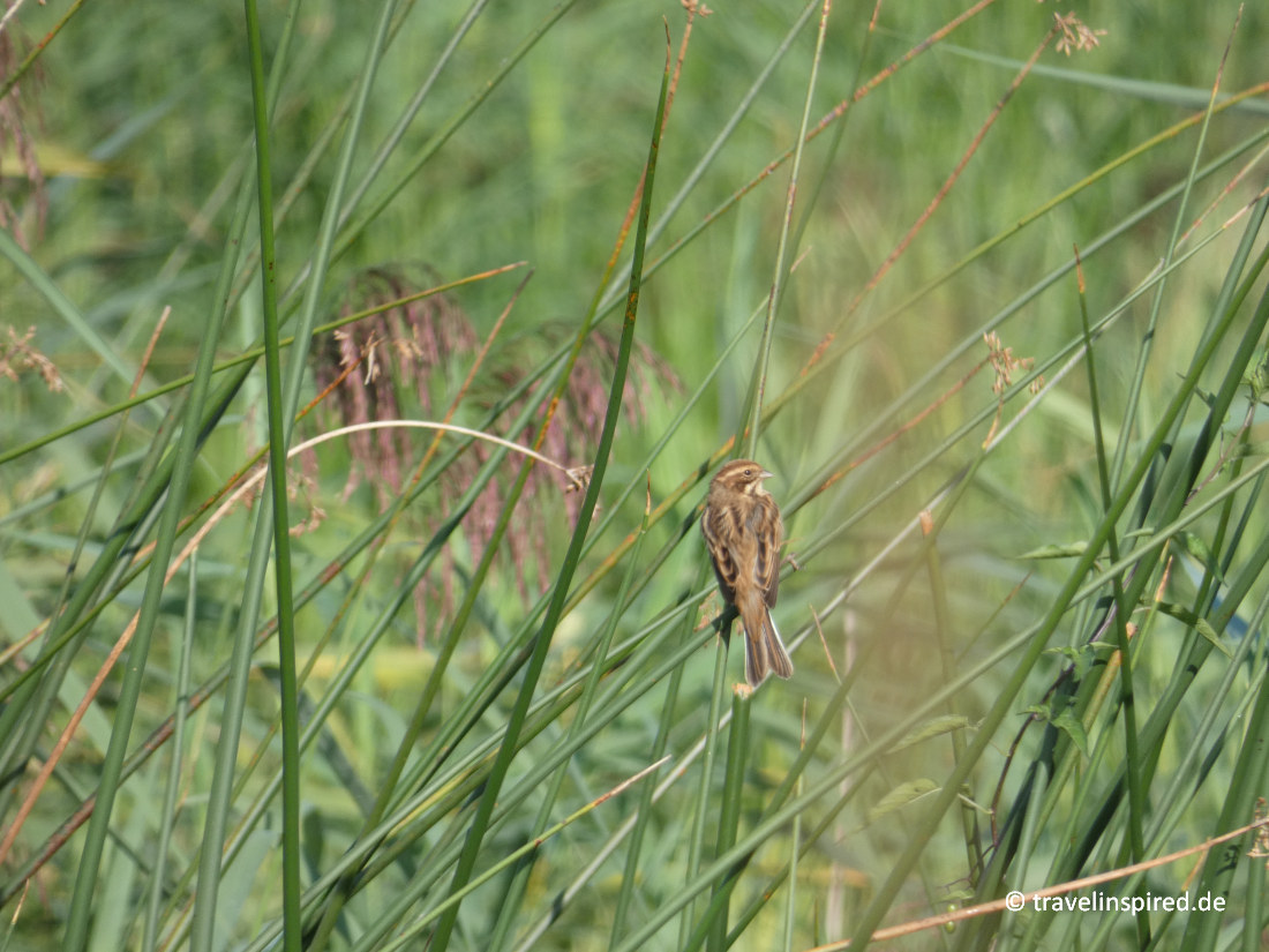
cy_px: 476
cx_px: 634
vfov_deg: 1.2
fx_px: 43991
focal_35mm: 1200
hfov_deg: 1.7
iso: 100
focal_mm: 215
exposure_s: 1/250
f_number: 5.9
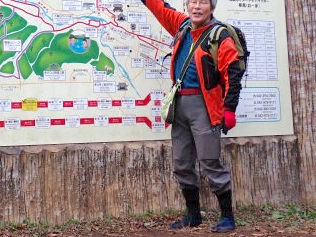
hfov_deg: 26.3
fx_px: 666
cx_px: 75
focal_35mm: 73
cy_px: 63
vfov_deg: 20.0
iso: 200
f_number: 2.5
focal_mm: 6.4
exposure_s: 1/80
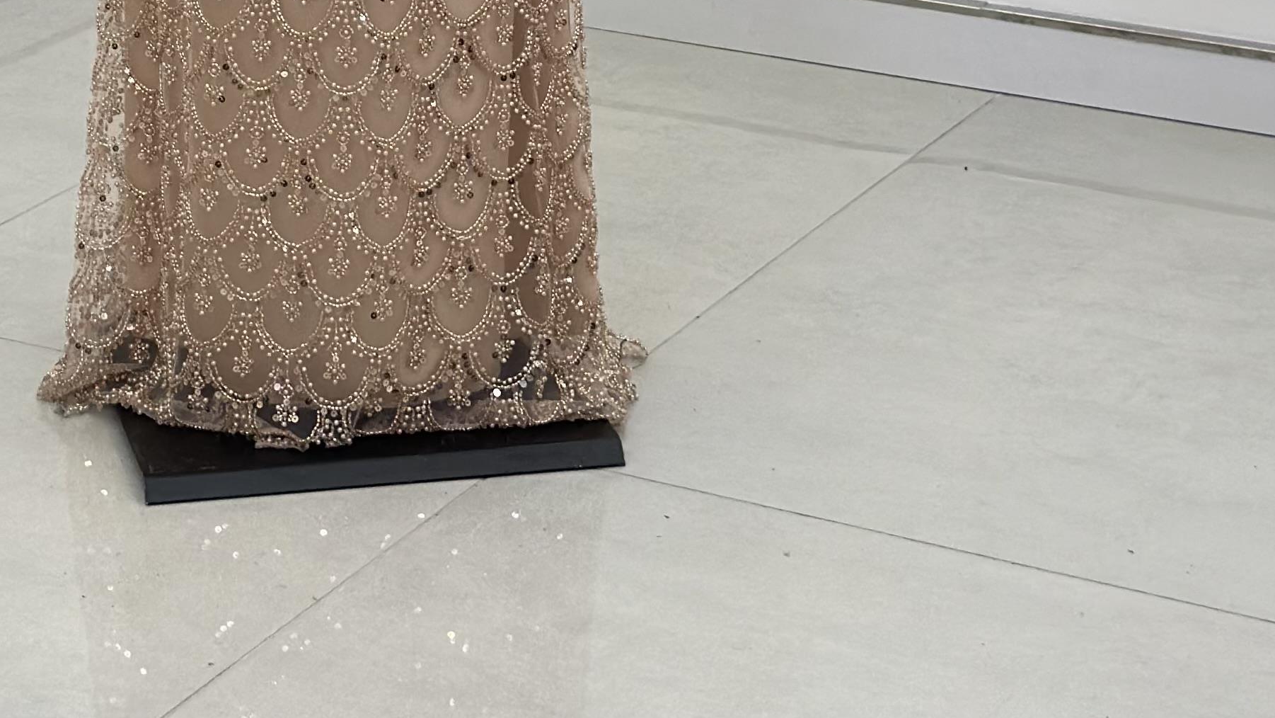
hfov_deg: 18.2
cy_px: -707
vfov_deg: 9.7
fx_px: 3956
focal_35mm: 117
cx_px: 357
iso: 80
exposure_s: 1/880
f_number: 1.78
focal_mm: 6.86
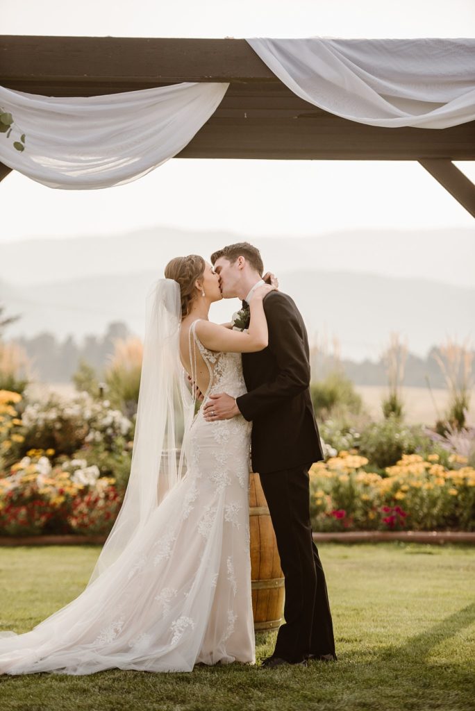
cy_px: 356
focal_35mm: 112
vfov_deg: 18.3
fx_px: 2214
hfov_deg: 12.2
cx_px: 238
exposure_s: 1/3200
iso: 200
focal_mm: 112
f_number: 2.8
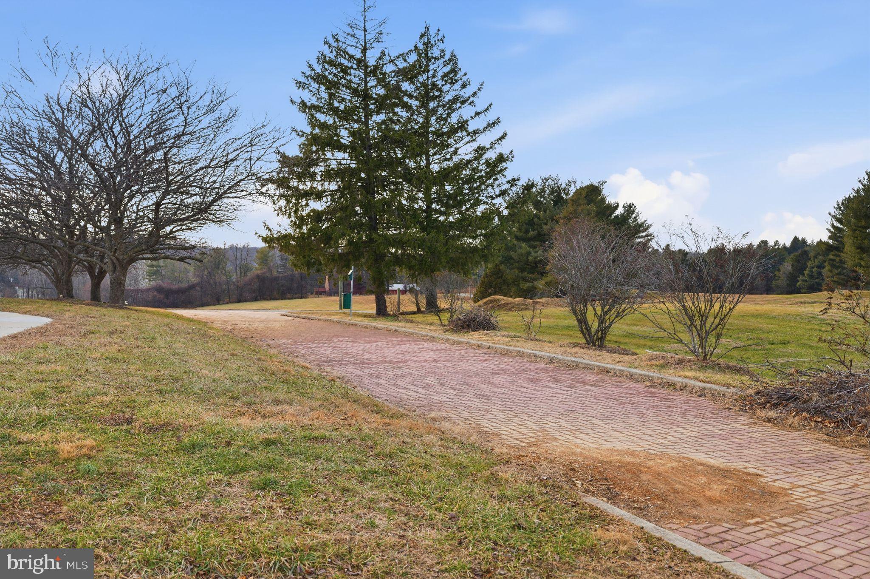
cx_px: 435
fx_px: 785
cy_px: 290
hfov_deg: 58.0
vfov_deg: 40.5
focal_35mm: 32
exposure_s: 1/800
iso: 50
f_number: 4.5
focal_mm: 32.5
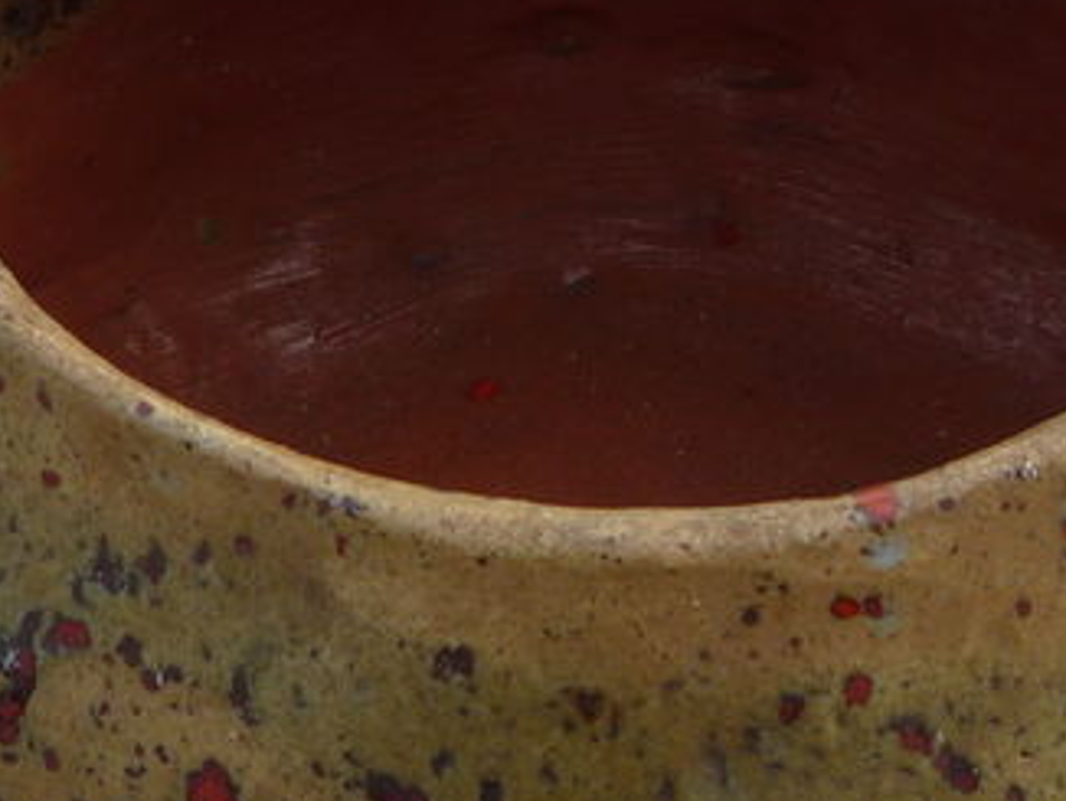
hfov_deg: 21.3
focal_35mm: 92
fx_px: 2835
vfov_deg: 16.1
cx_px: 530
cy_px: 320
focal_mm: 5.2
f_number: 4
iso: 100
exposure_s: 1/100
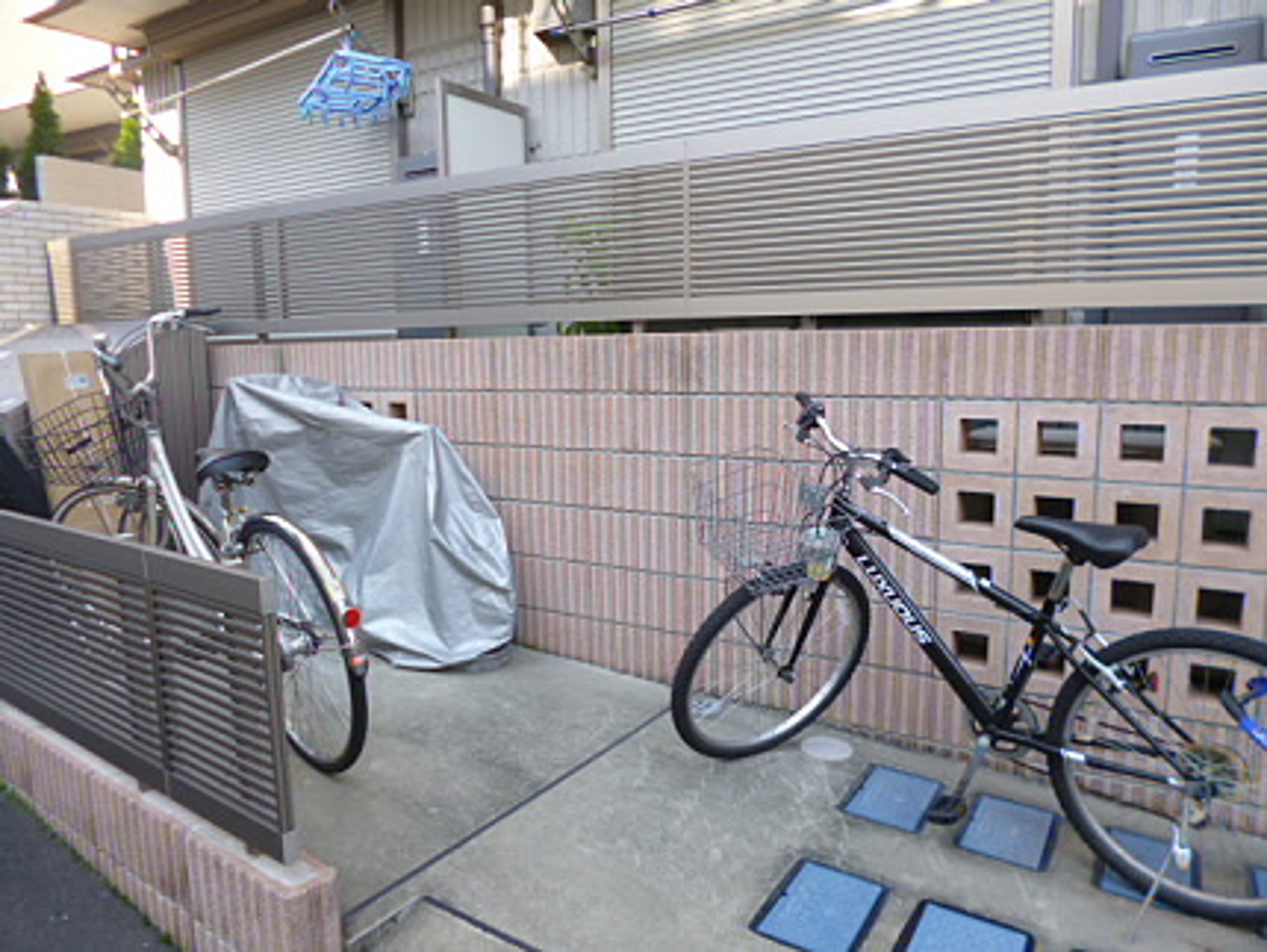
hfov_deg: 71.6
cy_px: 476
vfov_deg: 56.9
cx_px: 634
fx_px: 879
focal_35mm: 24
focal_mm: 4.3
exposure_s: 1/160
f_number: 2.5
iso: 100
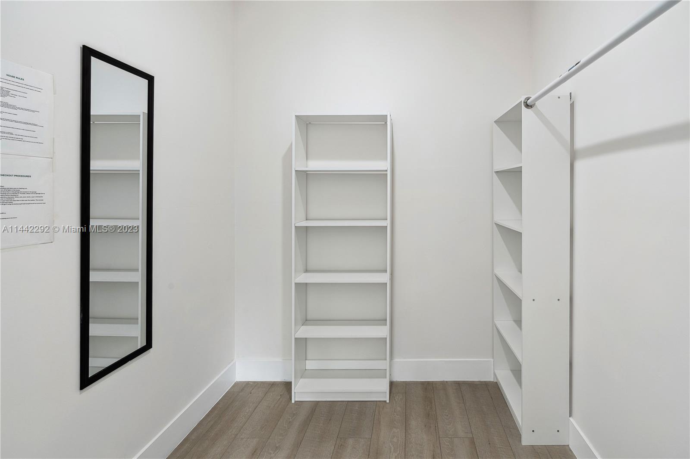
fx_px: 307
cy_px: 230
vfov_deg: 73.7
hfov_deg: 96.7
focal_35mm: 16
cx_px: 345
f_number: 11
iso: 250
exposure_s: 1/8
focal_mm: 16
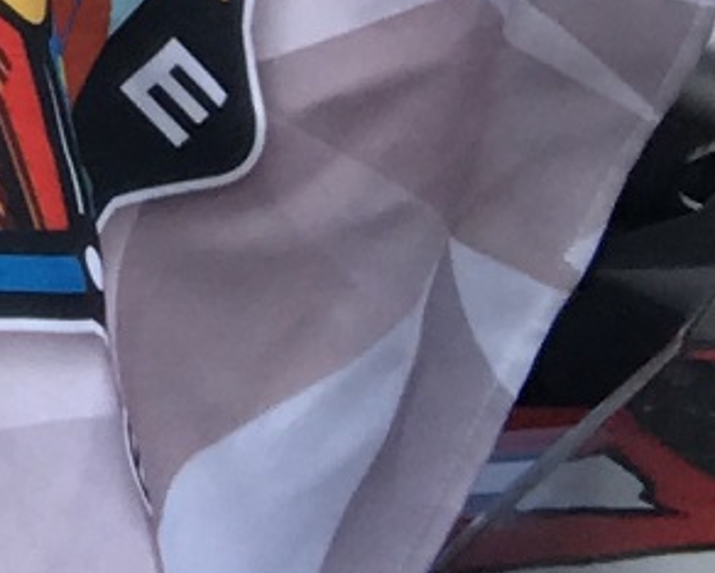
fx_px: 4193
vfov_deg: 7.5
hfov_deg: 8.7
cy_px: -524
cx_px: -1110
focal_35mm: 198
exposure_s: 1/320
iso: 25
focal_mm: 2.87
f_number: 2.2
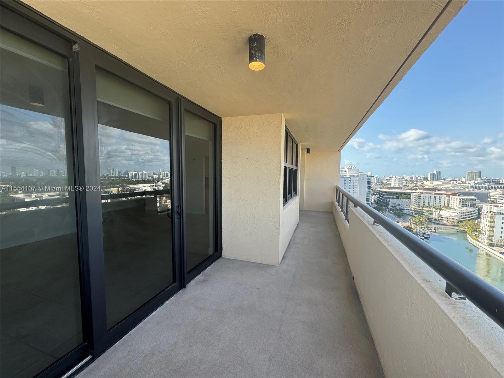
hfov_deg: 102.1
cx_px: 252
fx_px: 204
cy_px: 189
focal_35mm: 14
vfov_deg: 85.7
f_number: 2.2
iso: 40
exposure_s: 1/274
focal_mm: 2.22
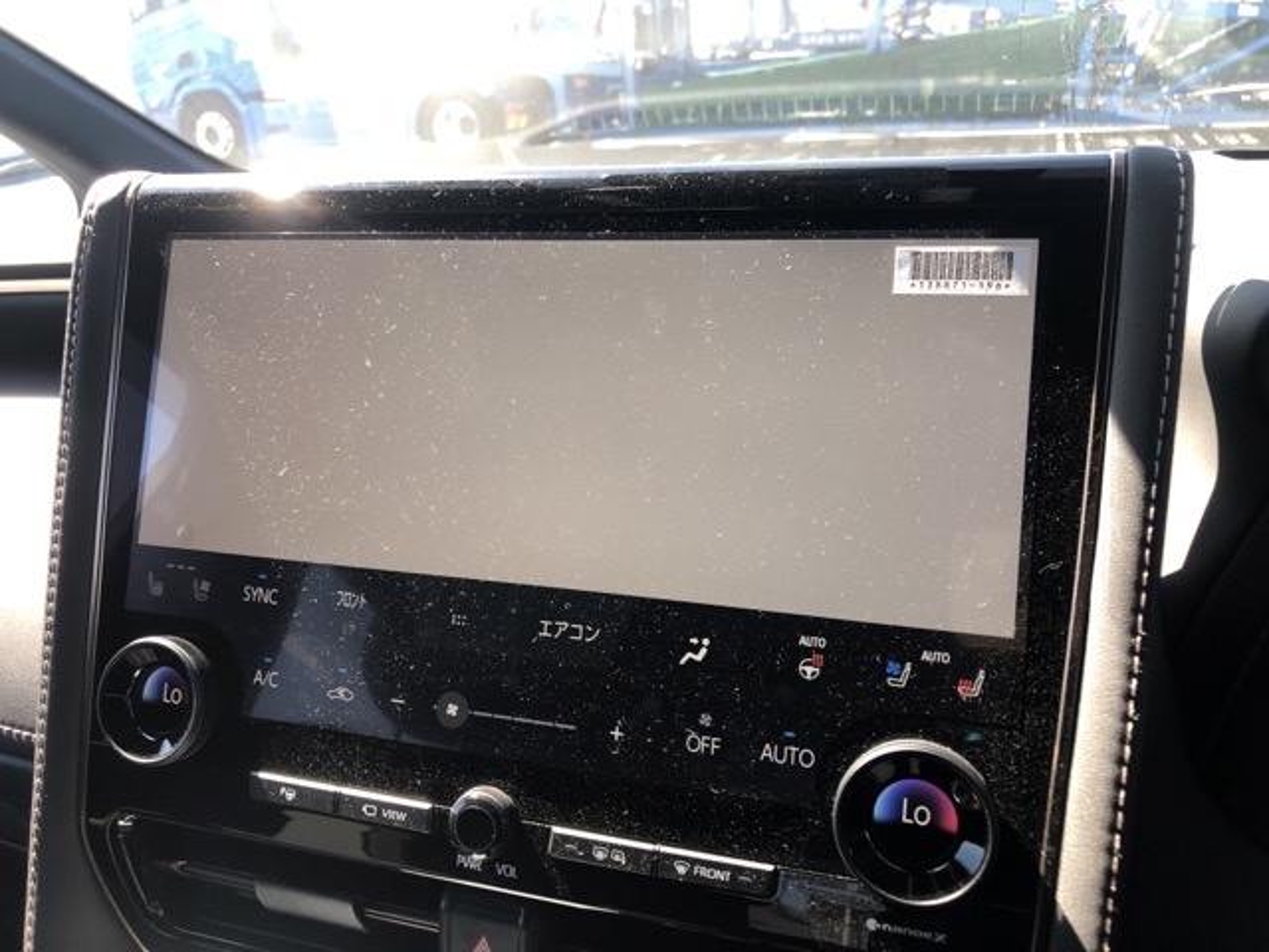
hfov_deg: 63.4
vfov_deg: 49.7
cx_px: 634
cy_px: 476
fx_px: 1026
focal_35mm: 28
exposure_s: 1/120
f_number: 1.8
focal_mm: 3.99
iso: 40
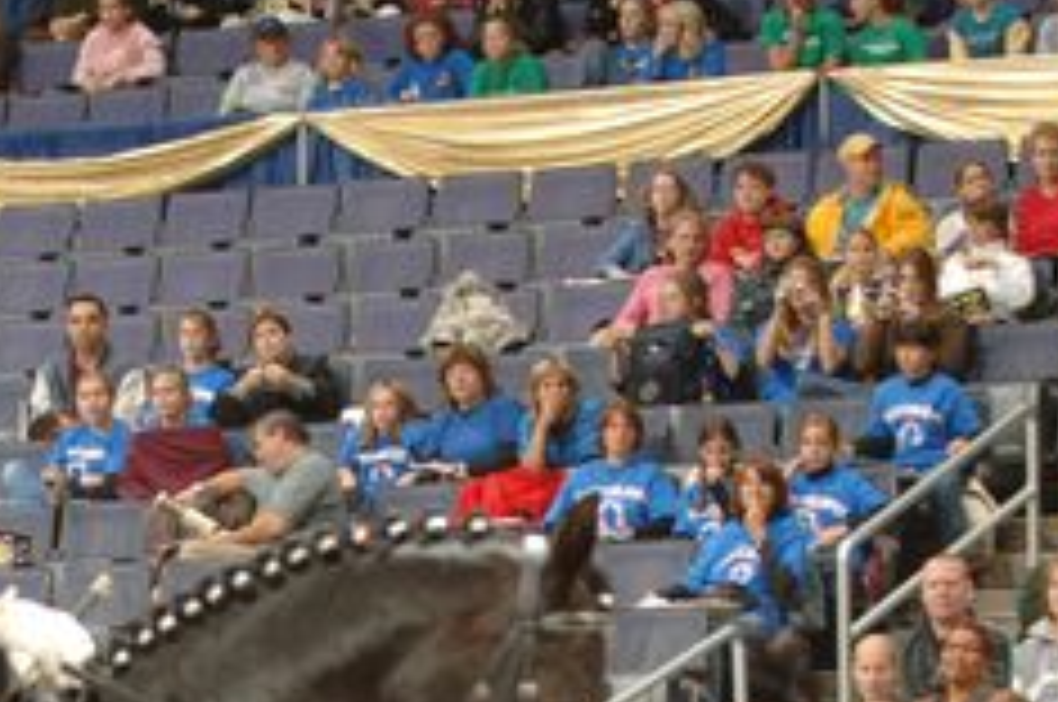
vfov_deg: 4.3
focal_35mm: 318
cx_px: 185
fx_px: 9333
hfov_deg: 6.5
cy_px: 925
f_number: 4.5
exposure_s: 1/250
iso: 200
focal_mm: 78
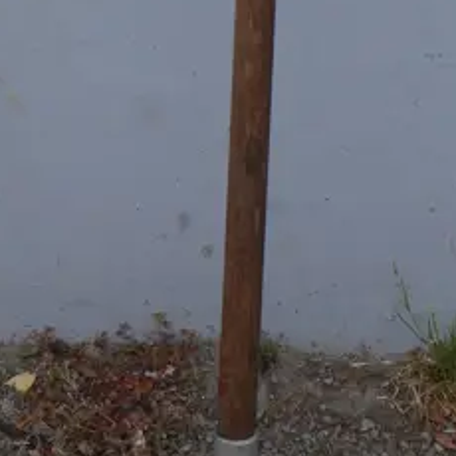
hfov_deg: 8.5
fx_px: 3055
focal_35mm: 205
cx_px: 263
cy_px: -282
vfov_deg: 8.3
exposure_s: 1/250
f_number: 8
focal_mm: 26
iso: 200
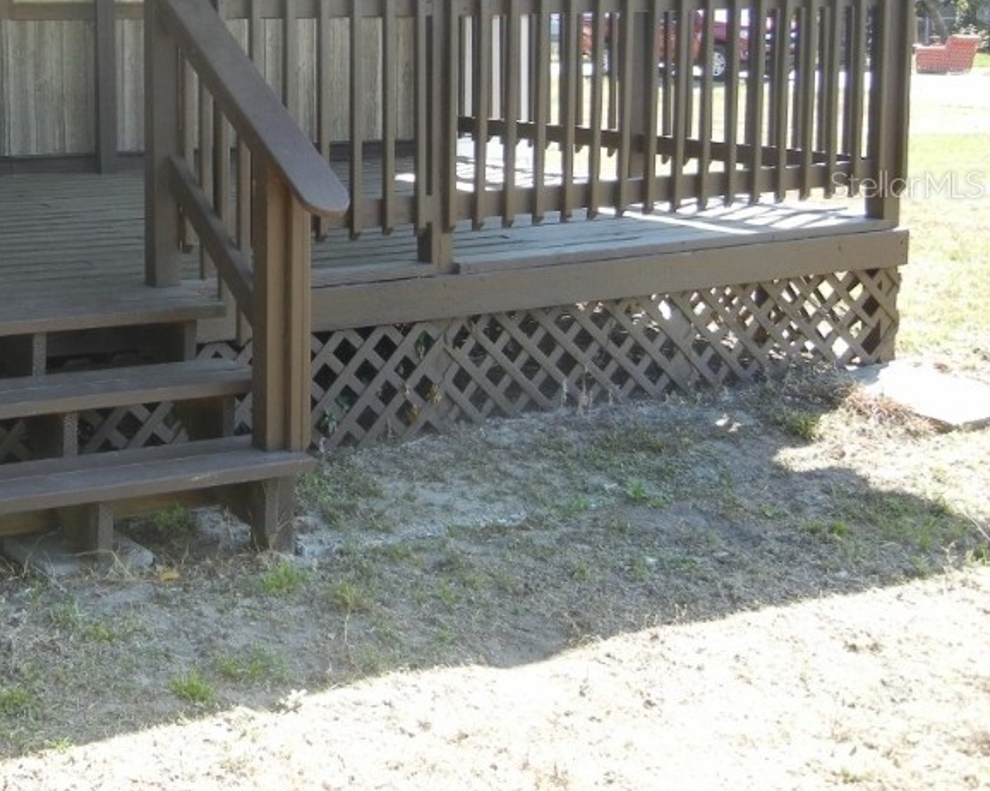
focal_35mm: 52
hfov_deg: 34.2
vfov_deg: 28.6
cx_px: 113
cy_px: 184
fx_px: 1523
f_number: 3.5
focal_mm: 5.4
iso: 160
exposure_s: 1/217
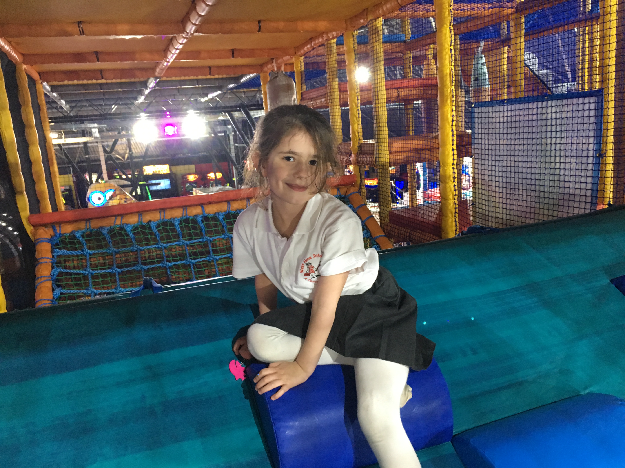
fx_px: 524
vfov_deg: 48.2
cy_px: 234
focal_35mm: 29
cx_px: 312
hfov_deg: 61.7
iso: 200
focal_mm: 4.15
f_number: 2.2
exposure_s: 1/25
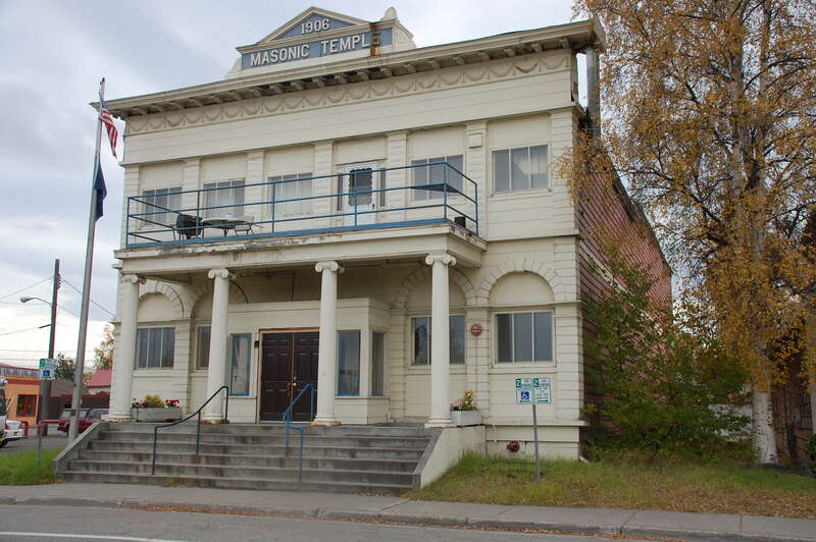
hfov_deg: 53.2
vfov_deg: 36.8
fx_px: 815
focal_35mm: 36
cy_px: 271
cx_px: 408
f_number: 6.3
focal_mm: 24
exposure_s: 1/160
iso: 200
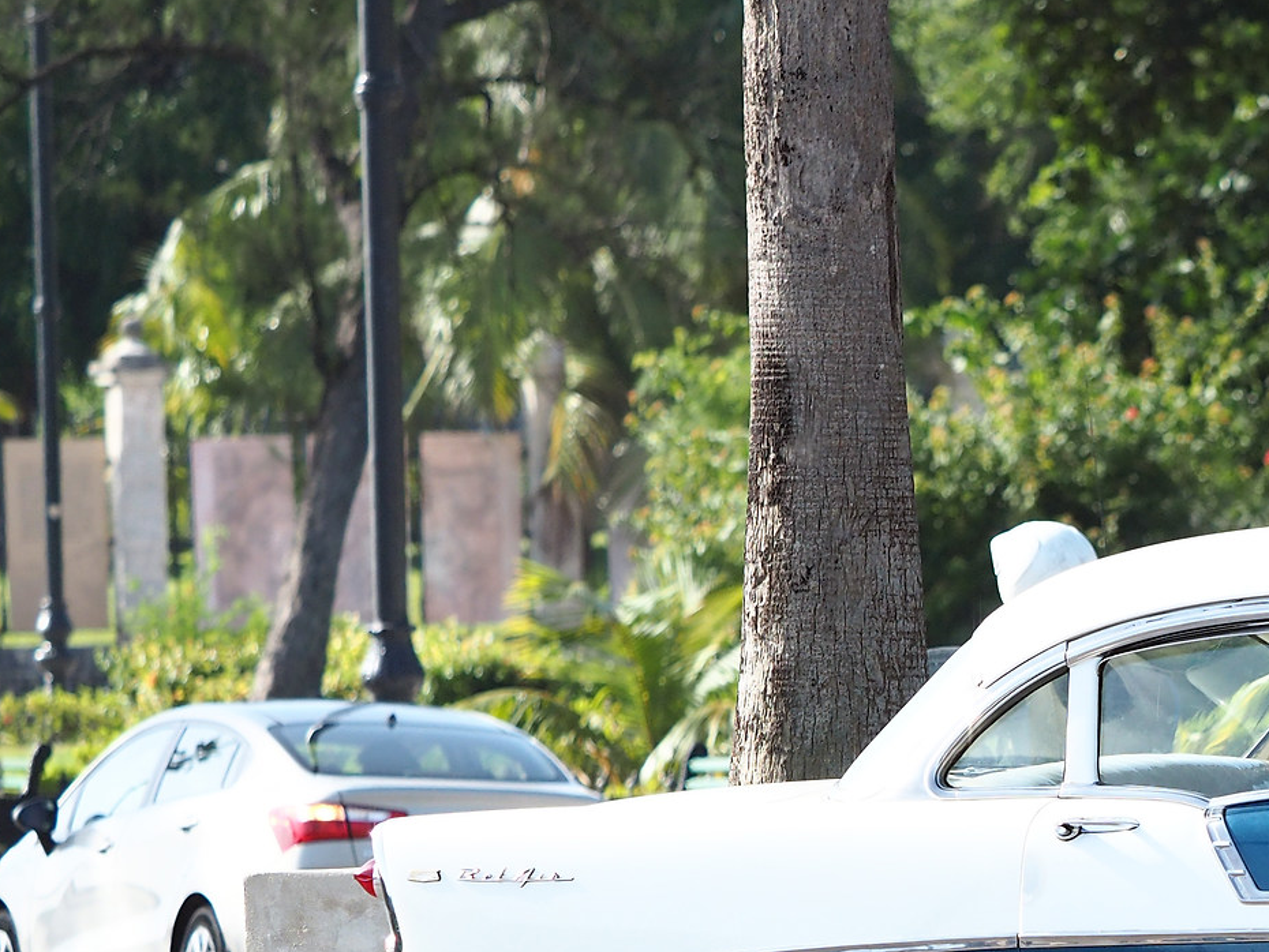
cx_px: 1628
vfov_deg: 2.9
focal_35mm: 516
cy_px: 885
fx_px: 18921
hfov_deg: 3.8
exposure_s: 1/2000
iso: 250
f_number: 2.8
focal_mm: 100
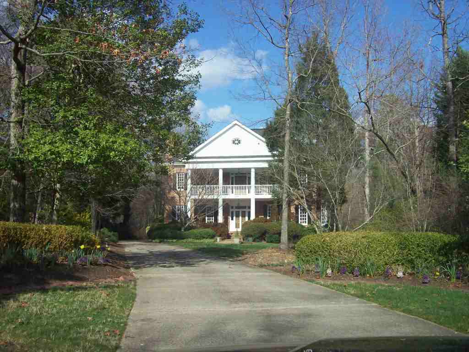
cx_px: 234
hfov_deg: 51.4
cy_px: 176
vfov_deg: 39.7
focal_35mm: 36
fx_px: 488
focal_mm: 6
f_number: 4.8
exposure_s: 1/471
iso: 80
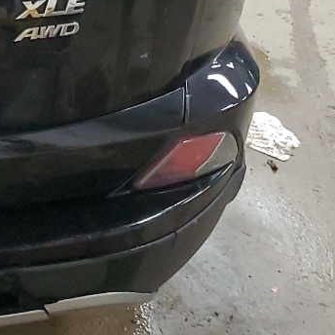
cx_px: -289
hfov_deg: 14.2
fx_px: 1172
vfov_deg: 15.1
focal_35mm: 107
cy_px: -171
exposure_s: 1/60.2
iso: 257
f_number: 1.5
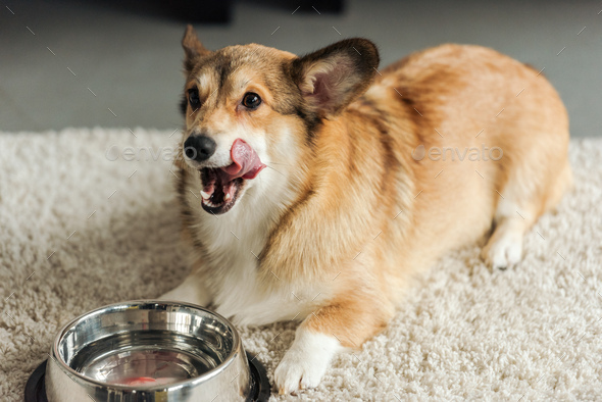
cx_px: 301
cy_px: 201
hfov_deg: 10.5
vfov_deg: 7.1
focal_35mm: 195
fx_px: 3262
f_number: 2.8
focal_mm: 195
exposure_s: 1/160
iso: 800
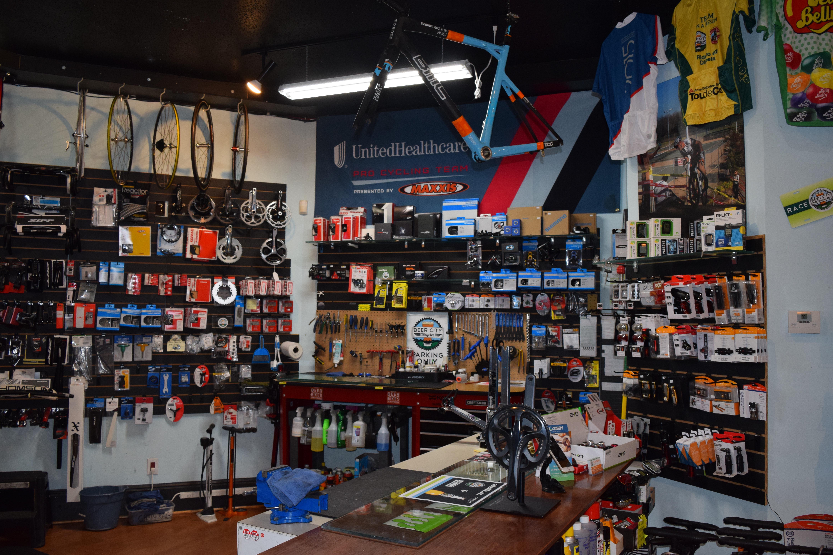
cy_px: 278
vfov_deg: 43.6
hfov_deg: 61.9
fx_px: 694
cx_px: 416
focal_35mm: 30
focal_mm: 20
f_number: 5
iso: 800
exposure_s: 1/100
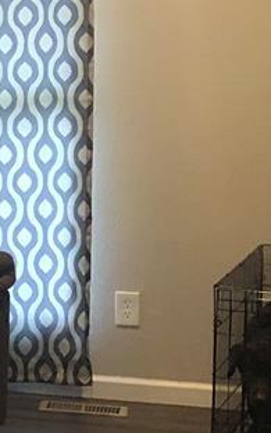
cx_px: -700
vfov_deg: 13.8
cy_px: 162
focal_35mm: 152
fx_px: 1796
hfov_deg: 7.1
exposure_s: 1/15
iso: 80
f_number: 1.8
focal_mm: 3.99
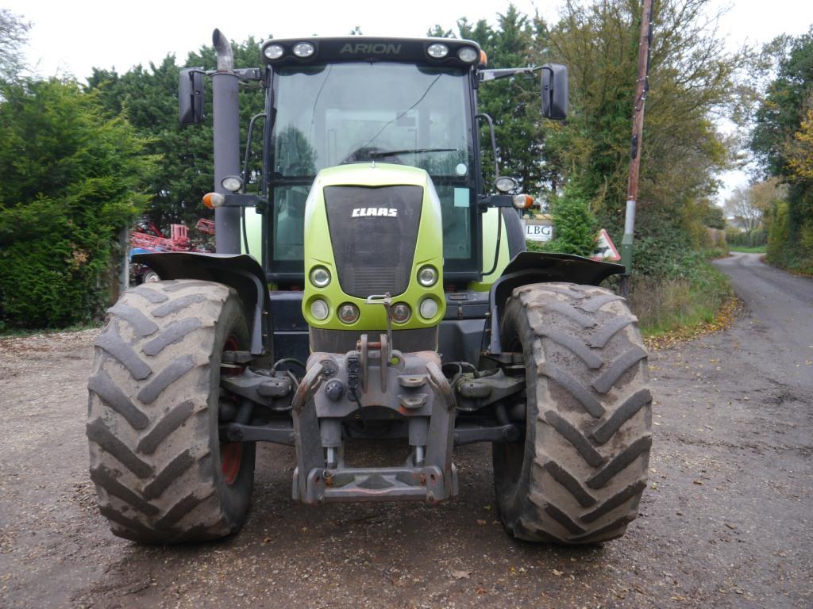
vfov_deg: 49.7
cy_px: 304
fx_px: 658
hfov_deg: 63.4
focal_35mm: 28
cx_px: 406
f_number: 3.5
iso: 320
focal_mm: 14
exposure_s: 1/60
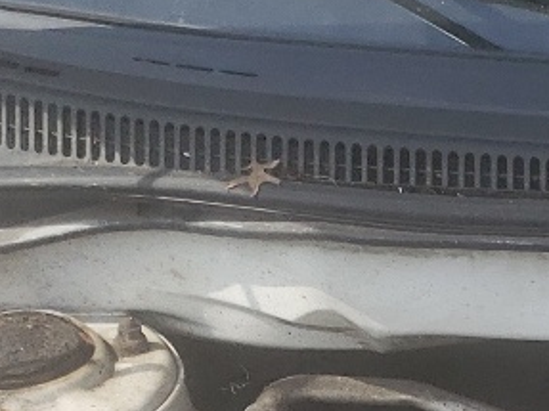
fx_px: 2299
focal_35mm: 145
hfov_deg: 12.4
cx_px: 999
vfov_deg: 9.7
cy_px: 740
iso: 50
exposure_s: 1/1000
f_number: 1.5
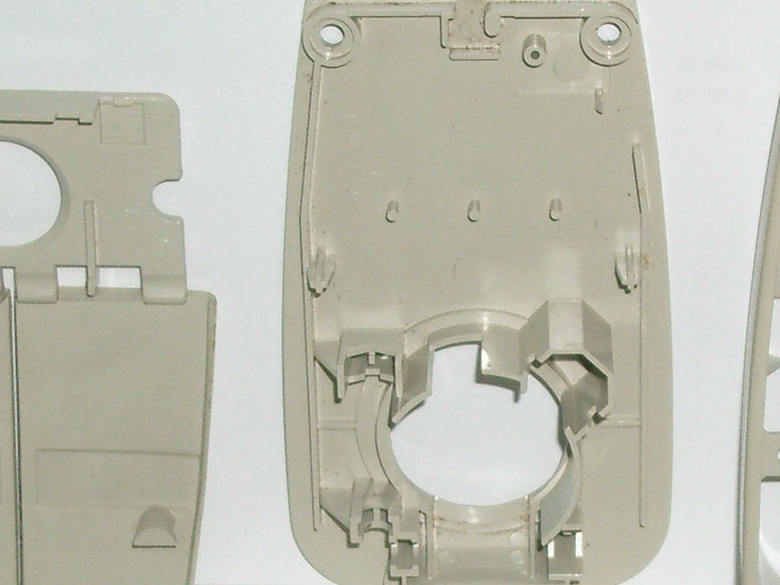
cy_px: 652
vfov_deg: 9.4
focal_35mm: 156
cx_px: 589
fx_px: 3516
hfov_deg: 12.6
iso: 200
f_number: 3.5
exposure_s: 1/60
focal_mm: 10.2
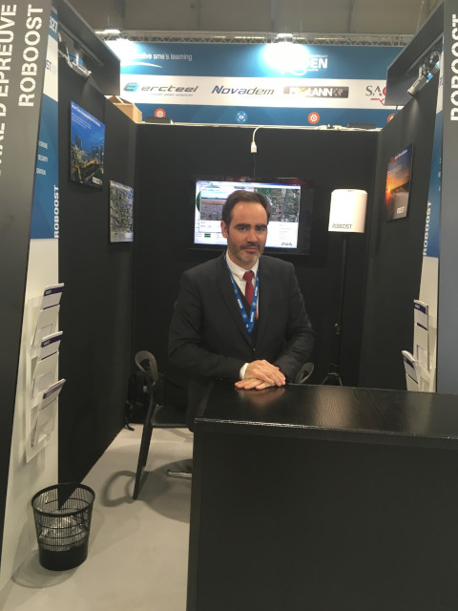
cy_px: 306
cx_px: 229
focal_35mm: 29
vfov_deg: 61.7
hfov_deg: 48.2
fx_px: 512
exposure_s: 1/33
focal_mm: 4.15
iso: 80
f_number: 2.2
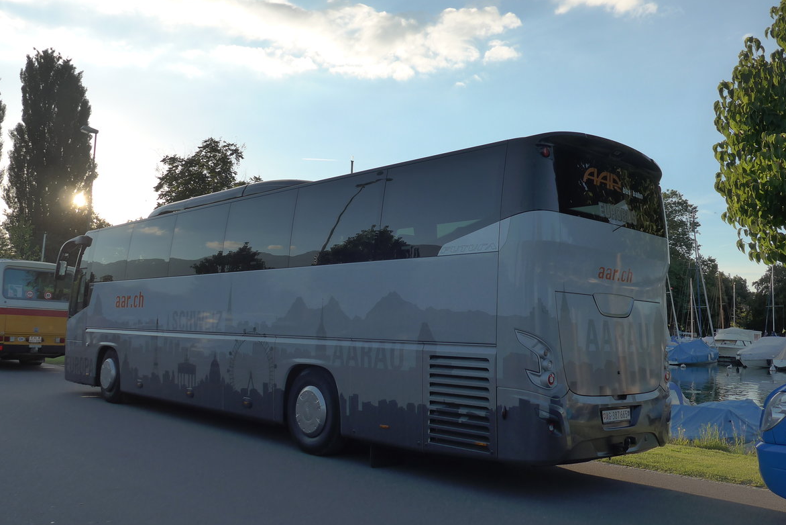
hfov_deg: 57.2
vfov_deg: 40.0
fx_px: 721
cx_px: 392
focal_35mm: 33
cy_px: 256
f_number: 3.5
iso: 160
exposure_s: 1/800
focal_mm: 6.5
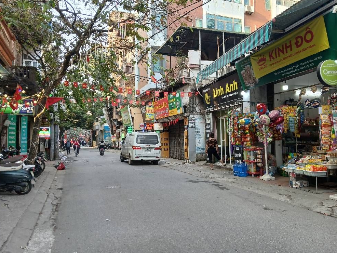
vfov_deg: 51.4
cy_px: 123
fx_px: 263
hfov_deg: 65.3
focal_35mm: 27
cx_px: 171
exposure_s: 1/50.3
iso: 32
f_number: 1.8
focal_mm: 3.98
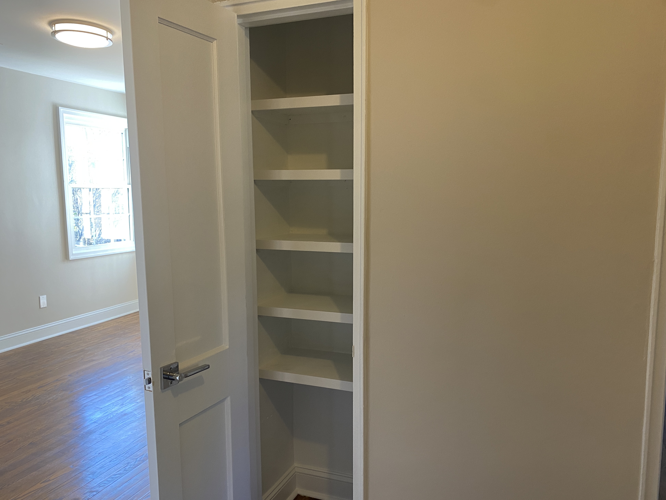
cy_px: 253
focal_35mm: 27
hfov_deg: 65.3
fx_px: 519
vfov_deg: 51.4
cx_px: 337
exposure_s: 1/60
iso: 80
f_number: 1.8
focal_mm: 4.25
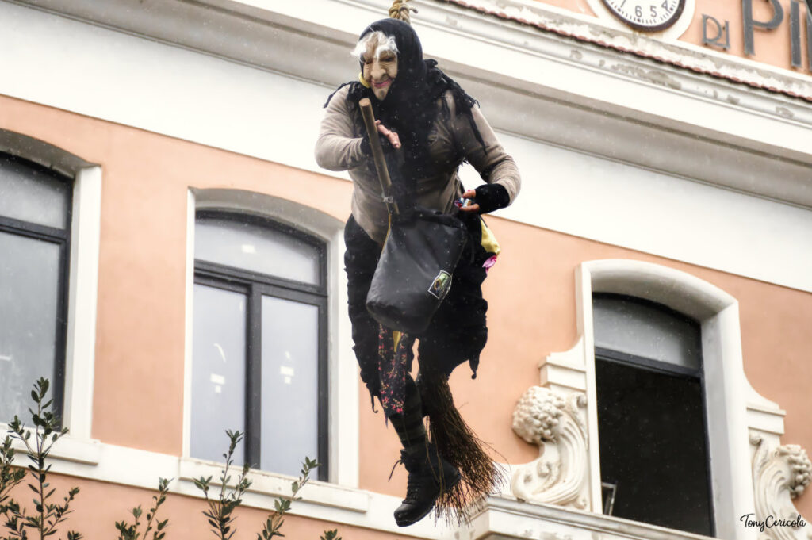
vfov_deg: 11.0
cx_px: 406
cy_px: 270
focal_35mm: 124
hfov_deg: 16.5
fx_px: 2795
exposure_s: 1/1600
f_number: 5
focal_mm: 62
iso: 1000
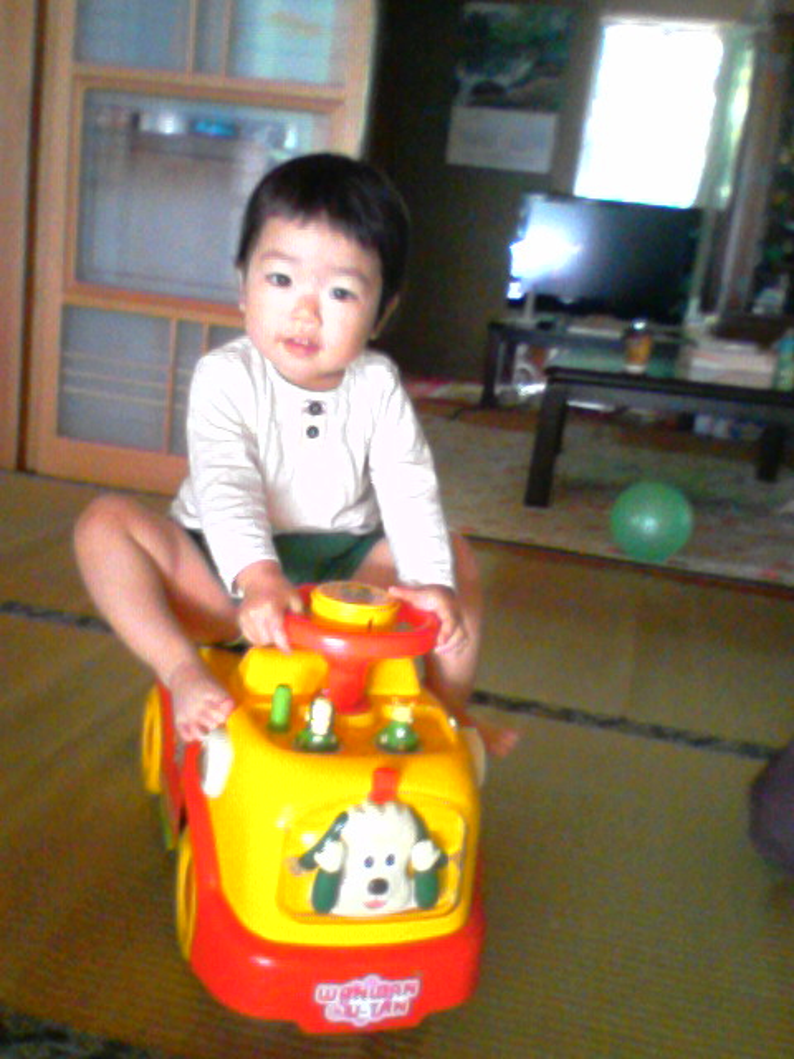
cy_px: 530
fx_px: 887
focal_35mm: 29
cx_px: 397
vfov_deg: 61.7
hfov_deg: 48.2
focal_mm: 1.5
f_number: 2.8
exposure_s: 1/12.7
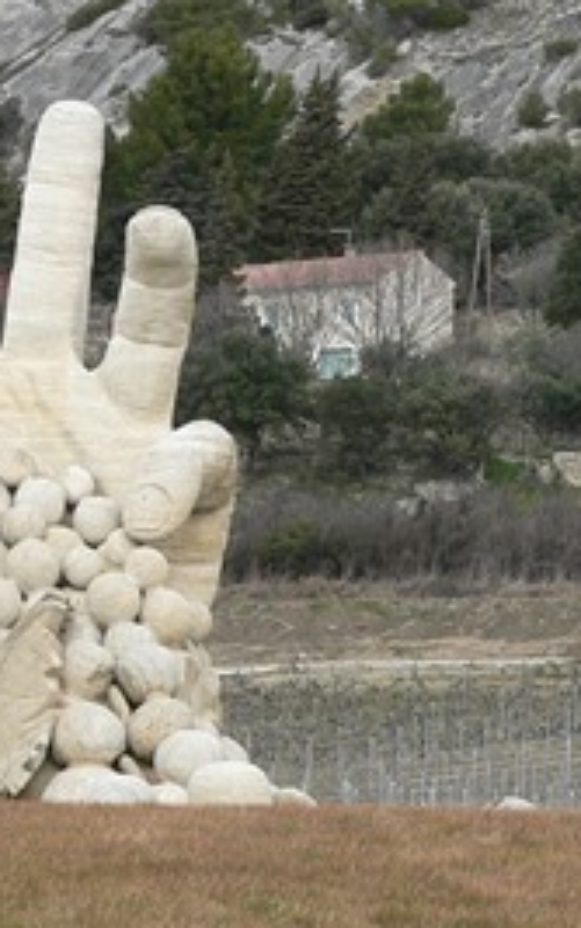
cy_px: 462
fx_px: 5216
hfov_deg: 6.3
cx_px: -237
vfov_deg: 10.2
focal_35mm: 206
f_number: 4
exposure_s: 1/250
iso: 64
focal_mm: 14
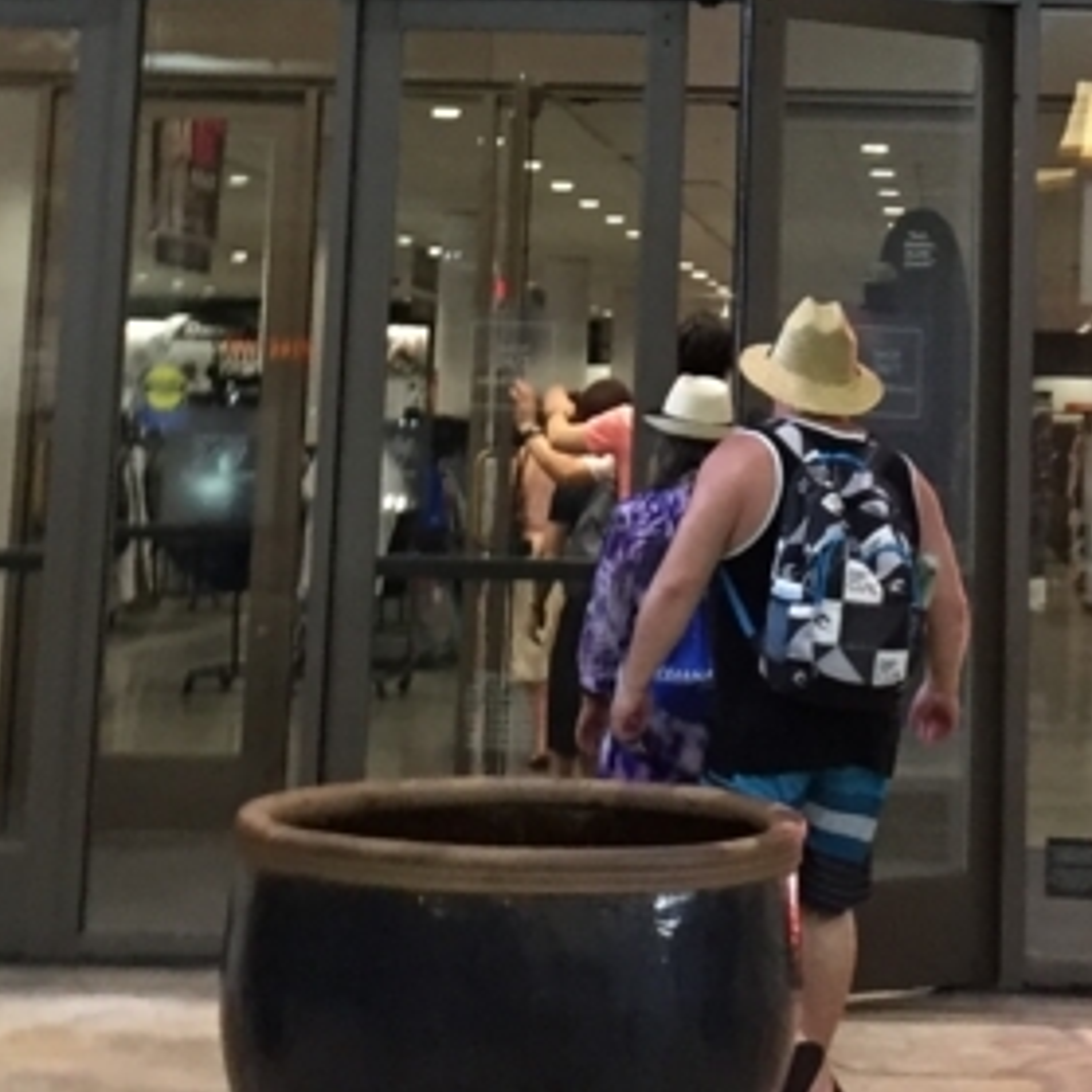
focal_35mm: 94
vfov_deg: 17.7
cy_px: -168
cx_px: 810
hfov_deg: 18.4
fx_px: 3355
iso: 160
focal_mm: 4.15
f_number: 2.2
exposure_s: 1/30
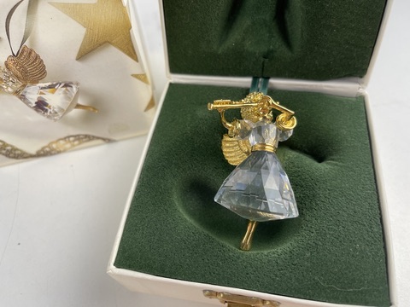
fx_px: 296
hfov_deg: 69.4
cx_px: 205
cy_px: 154
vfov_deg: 54.9
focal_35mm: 25
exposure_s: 1/100
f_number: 1.6
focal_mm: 5.1
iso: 32
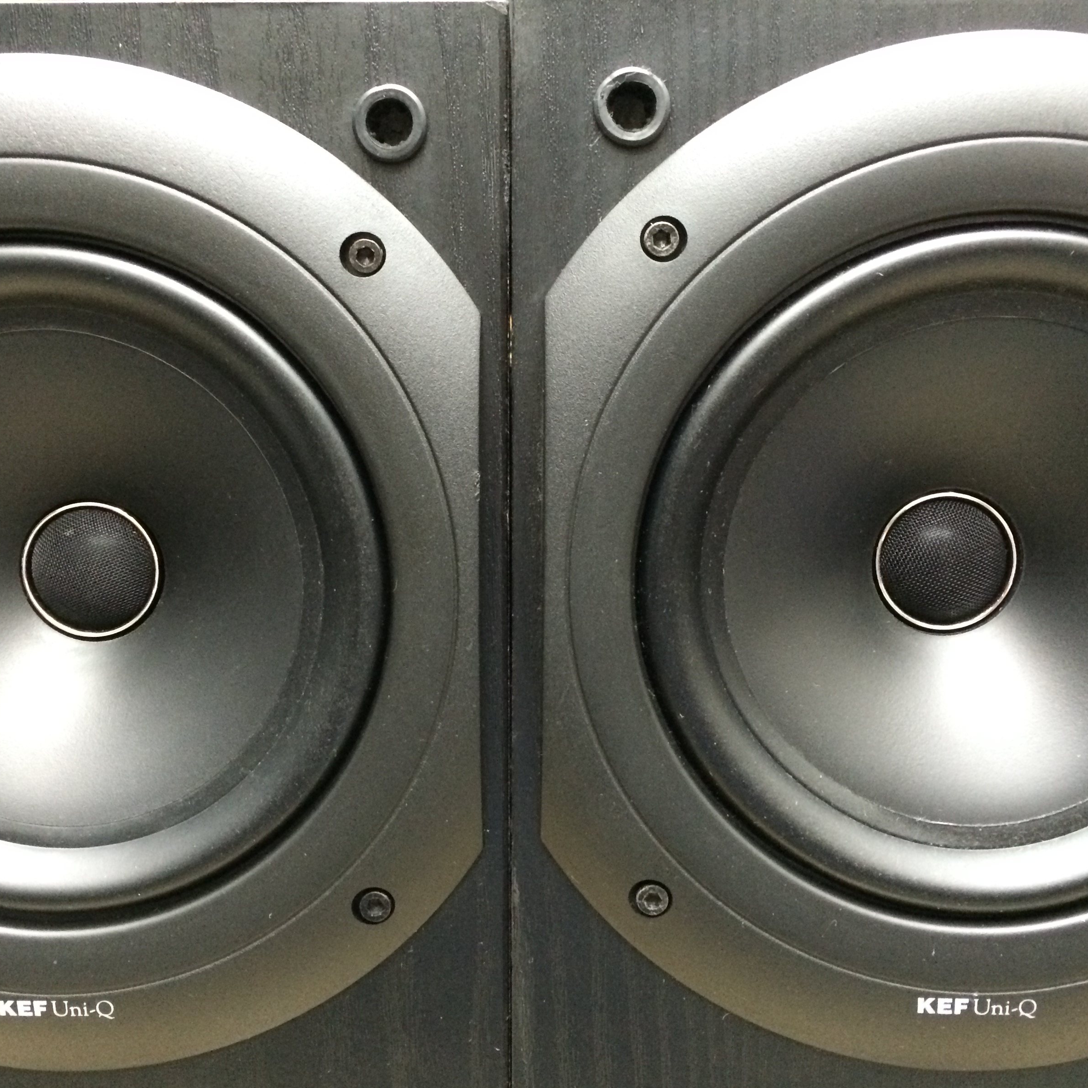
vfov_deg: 47.2
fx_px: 1245
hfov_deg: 47.2
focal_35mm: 35
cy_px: 554
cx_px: 511
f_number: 2.2
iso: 500
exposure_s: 1/17
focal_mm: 4.15
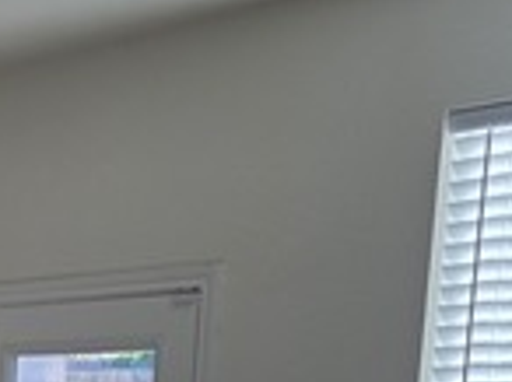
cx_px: -302
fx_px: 1491
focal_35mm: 101
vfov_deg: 13.1
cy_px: 697
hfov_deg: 17.2
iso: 80
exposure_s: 1/1232
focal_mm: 6.3
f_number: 1.7
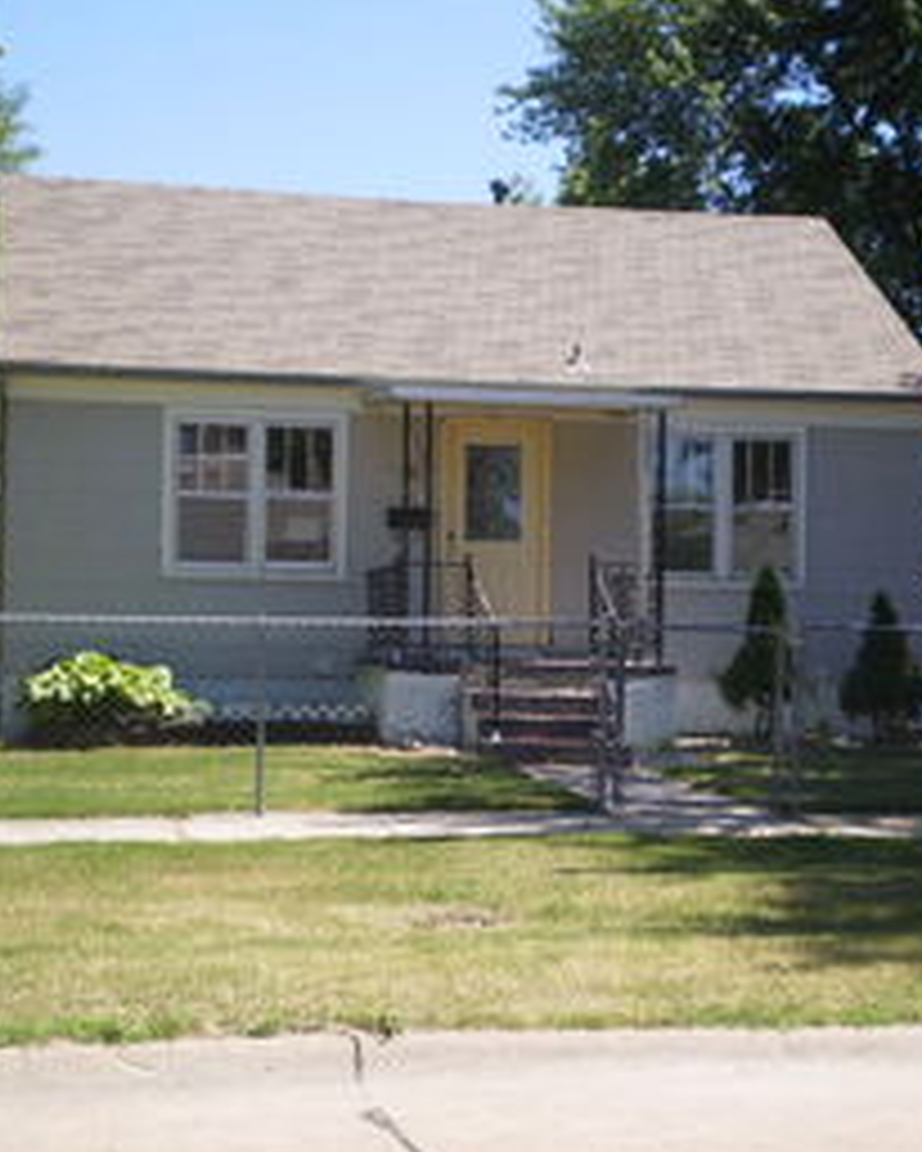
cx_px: 540
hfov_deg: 21.8
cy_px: 576
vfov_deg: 27.1
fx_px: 2386
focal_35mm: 70
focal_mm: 9.3
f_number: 3.9
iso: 64
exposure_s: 1/400
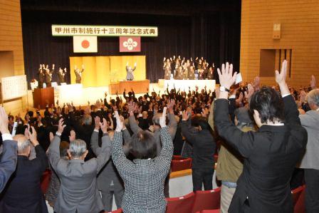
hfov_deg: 49.5
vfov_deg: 34.2
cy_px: 106
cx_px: 160
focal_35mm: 39
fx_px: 346
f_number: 6.3
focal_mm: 26
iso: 10000
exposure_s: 1/250
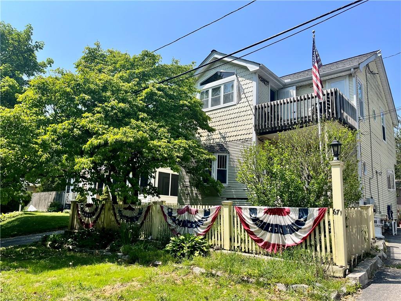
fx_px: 301
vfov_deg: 53.1
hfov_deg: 67.3
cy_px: 150
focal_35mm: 26
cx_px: 200
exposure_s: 1/2463
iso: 50
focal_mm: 5.1
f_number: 1.6
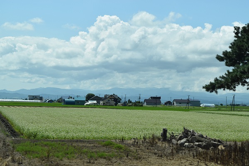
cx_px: 124
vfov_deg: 16.6
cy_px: 83
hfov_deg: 24.6
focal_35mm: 82
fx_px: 571
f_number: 10
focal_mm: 55
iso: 200
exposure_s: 1/400
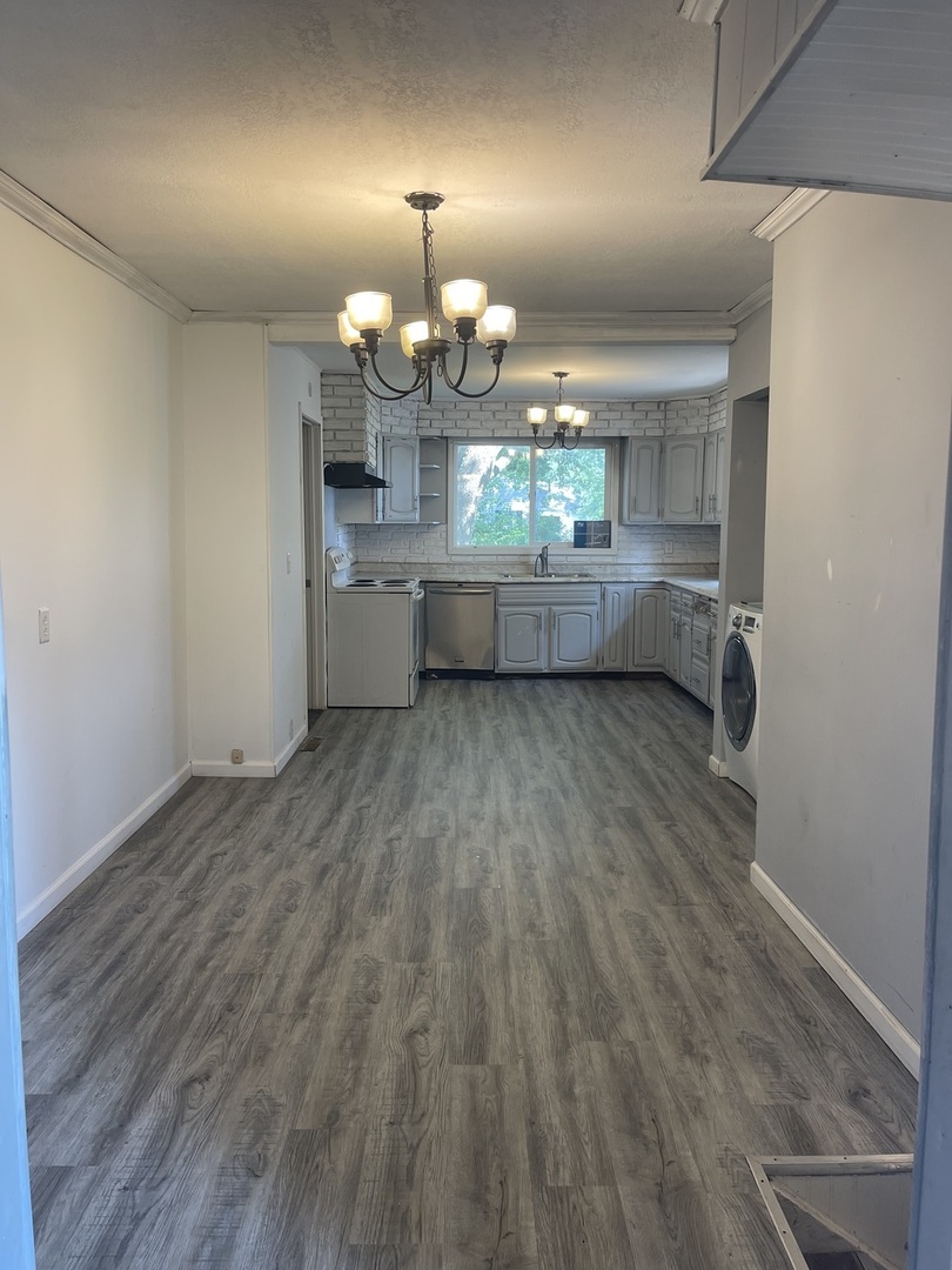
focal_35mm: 25
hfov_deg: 54.9
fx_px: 917
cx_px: 476
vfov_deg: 69.4
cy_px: 635
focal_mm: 5.1
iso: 125
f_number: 1.6
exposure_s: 1/120
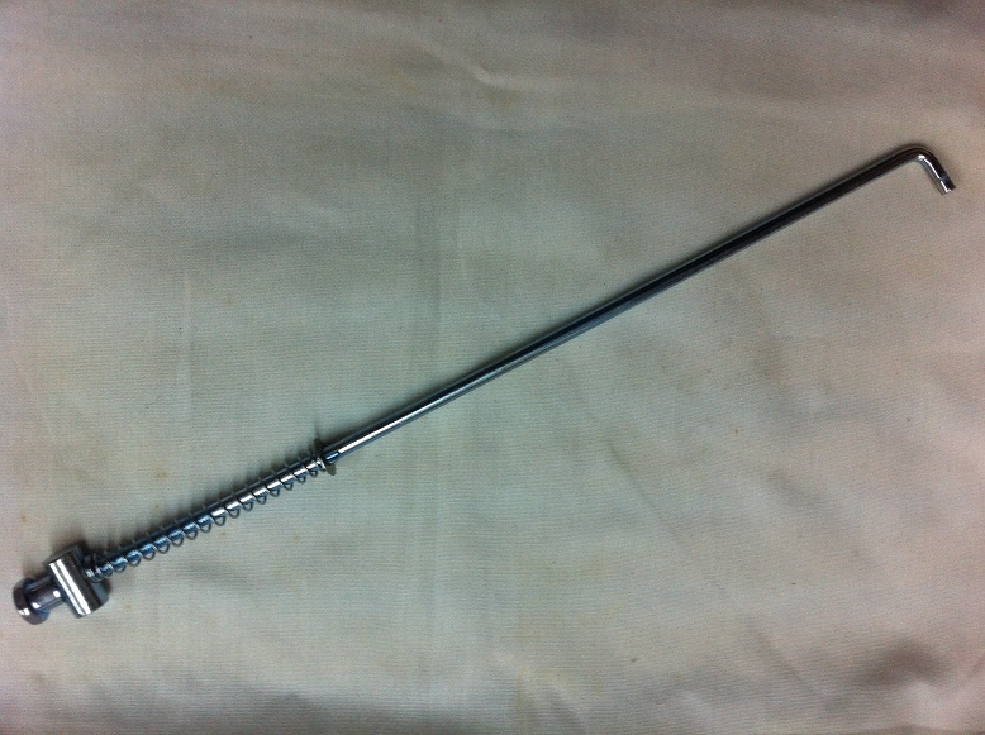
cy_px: 368
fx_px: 994
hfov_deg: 52.7
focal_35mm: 35
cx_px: 492
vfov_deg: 40.6
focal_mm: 3.85
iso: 100
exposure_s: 1/17
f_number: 2.8
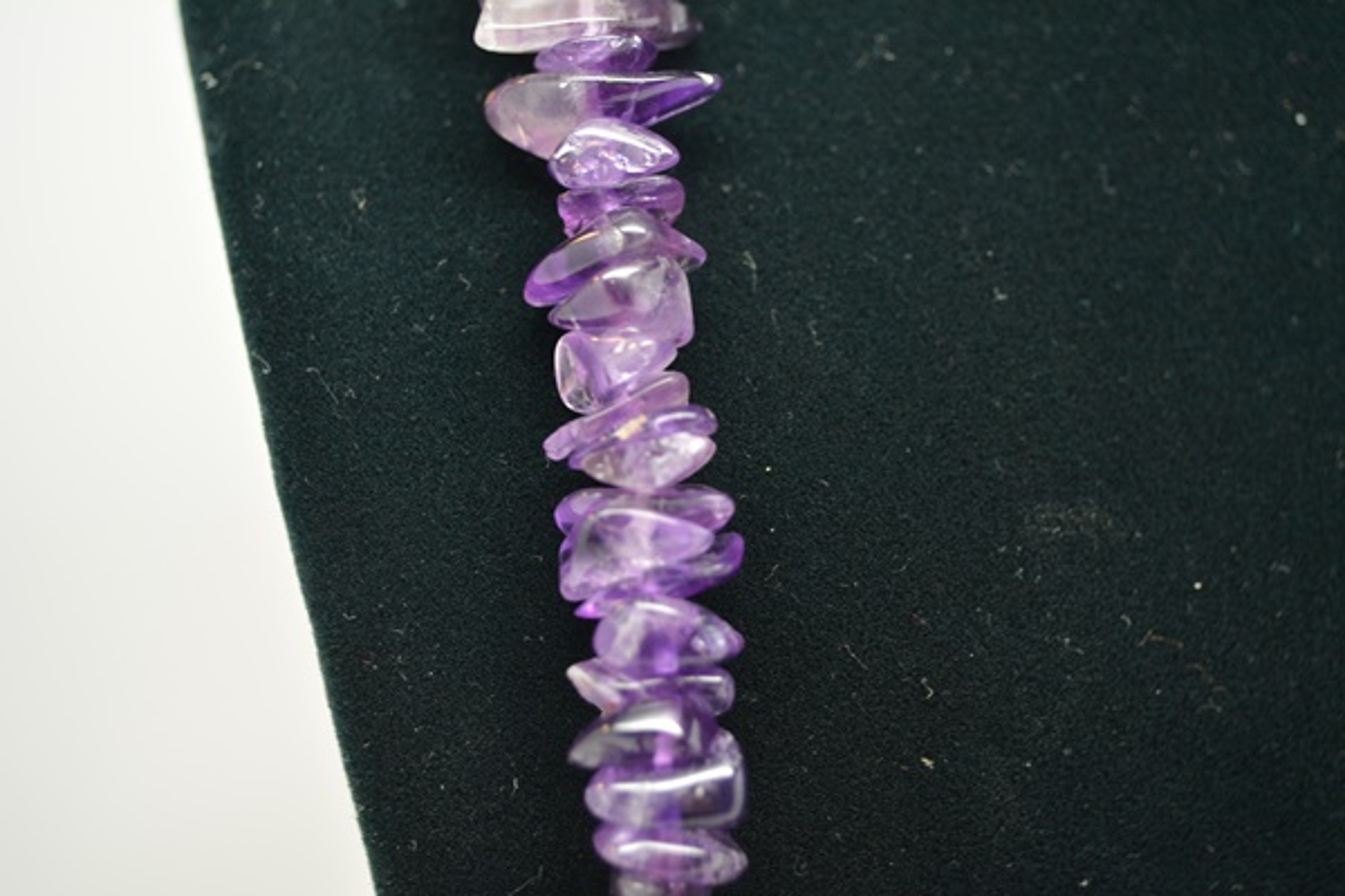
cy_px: 448
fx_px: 1457
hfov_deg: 49.6
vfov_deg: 34.2
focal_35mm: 39
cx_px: 672
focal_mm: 26
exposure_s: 1/40
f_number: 4.2
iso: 800
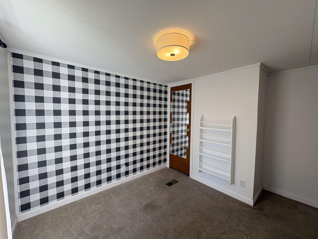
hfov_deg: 102.1
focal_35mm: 14
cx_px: 159
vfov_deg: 85.7
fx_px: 129
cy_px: 120
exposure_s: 1/120
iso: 100
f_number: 2.2
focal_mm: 2.22
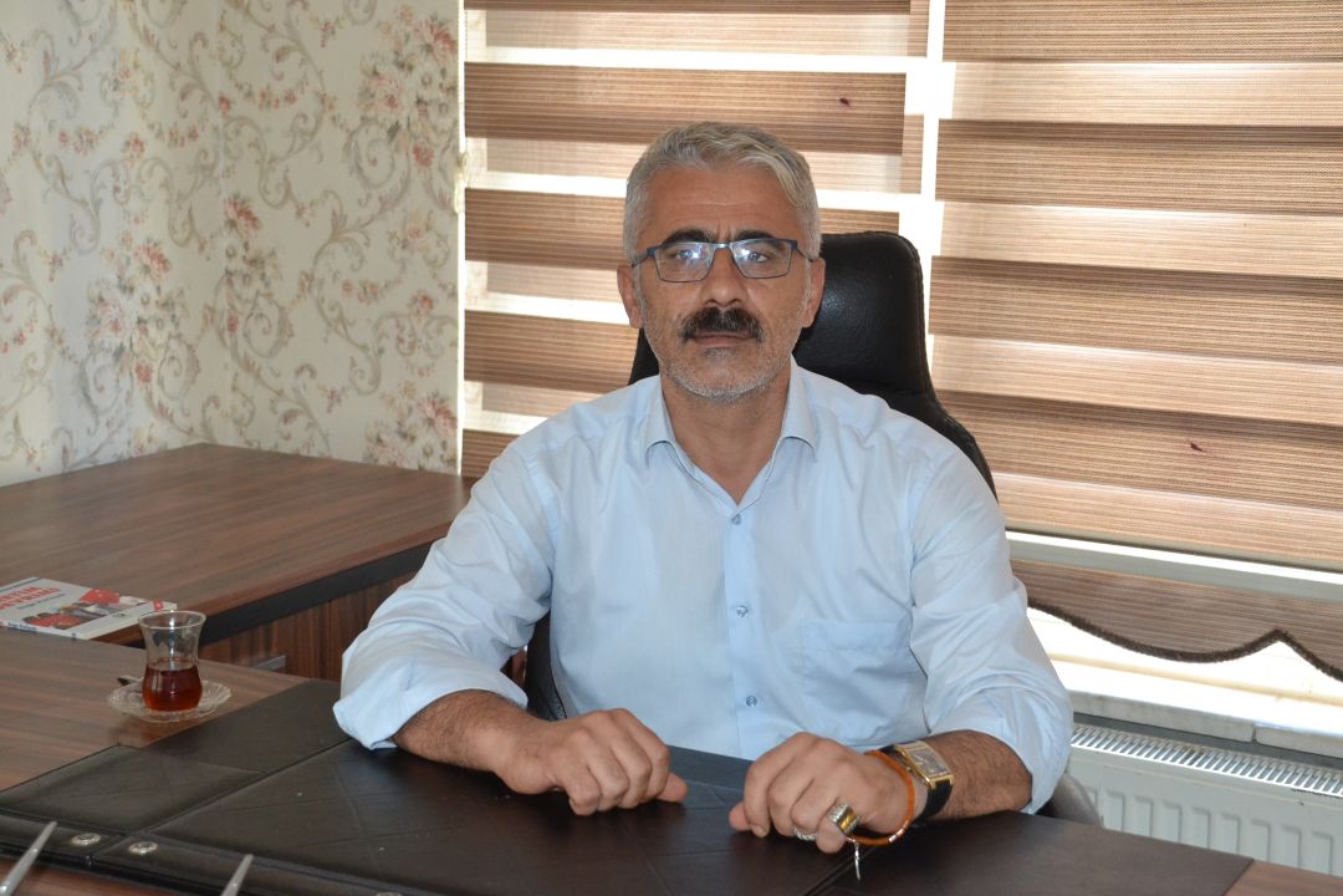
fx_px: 2238
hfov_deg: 33.4
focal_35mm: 60
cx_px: 672
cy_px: 448
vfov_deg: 22.6
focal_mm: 40
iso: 1800
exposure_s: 1/60
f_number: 4.5
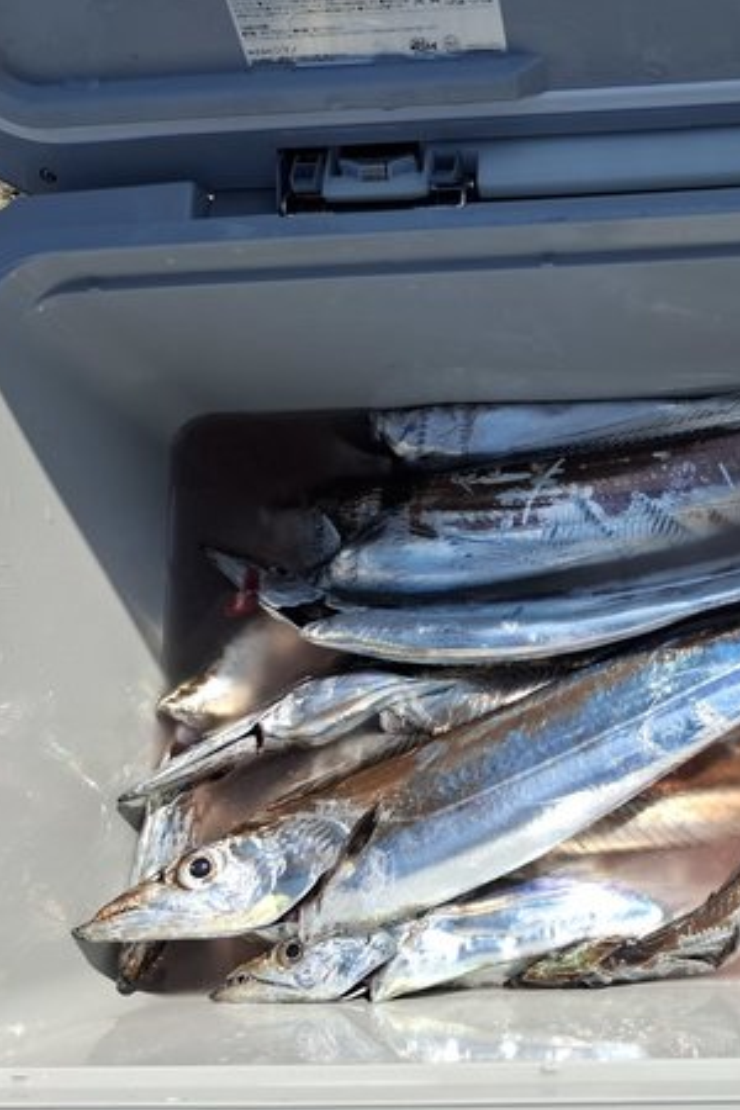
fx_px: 1048
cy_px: 545
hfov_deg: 36.7
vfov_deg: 55.8
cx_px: 651
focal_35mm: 34
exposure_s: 1/1477
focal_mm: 5.54
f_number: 1.8
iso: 50
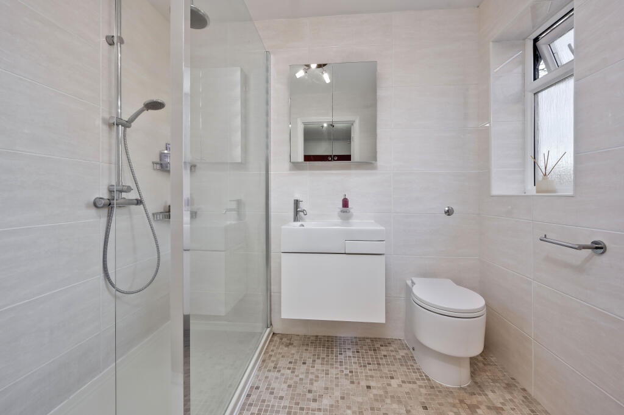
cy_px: 208
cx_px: 312
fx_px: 251
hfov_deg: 102.3
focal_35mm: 14
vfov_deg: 79.1
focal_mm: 14.5
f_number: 10
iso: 320
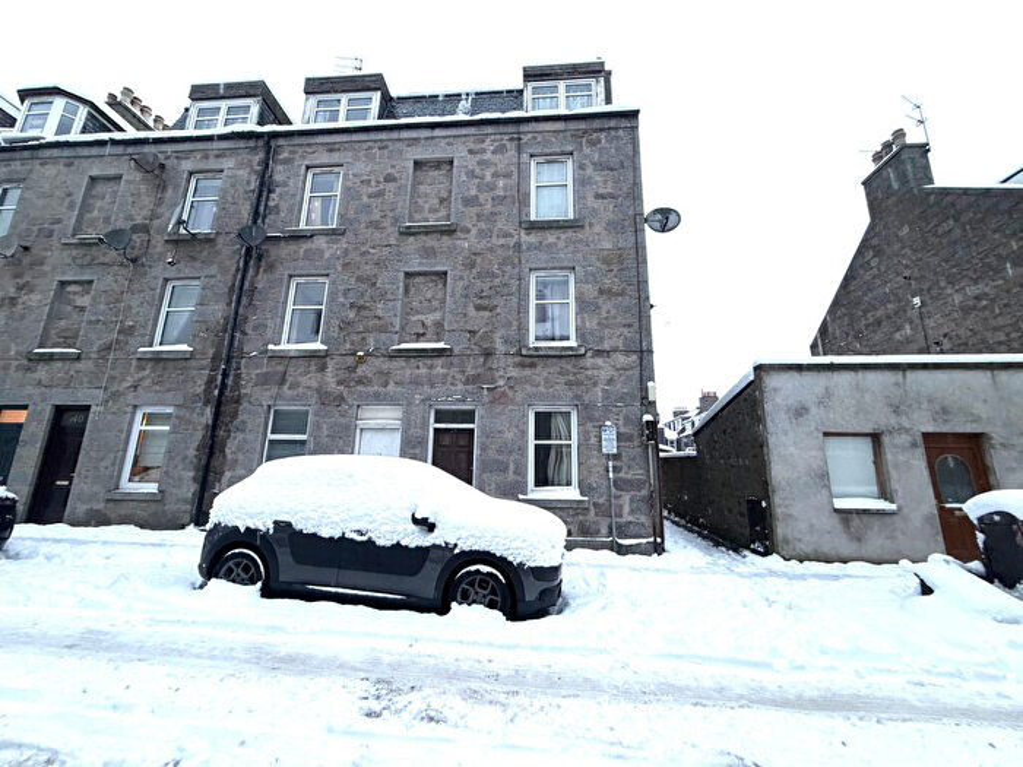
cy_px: 384
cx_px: 512
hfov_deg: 102.1
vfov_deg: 85.7
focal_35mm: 14
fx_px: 414
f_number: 2.2
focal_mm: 2.22
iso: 320
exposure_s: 1/92
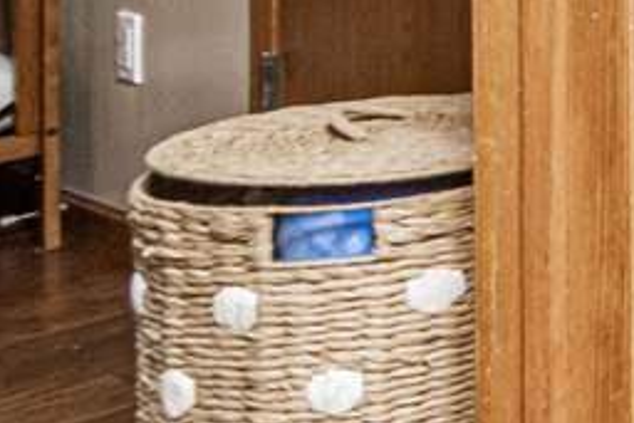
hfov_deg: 15.8
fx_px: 1322
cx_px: 1461
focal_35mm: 75
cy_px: -219
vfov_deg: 16.5
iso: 800
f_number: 10
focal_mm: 10
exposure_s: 1/60
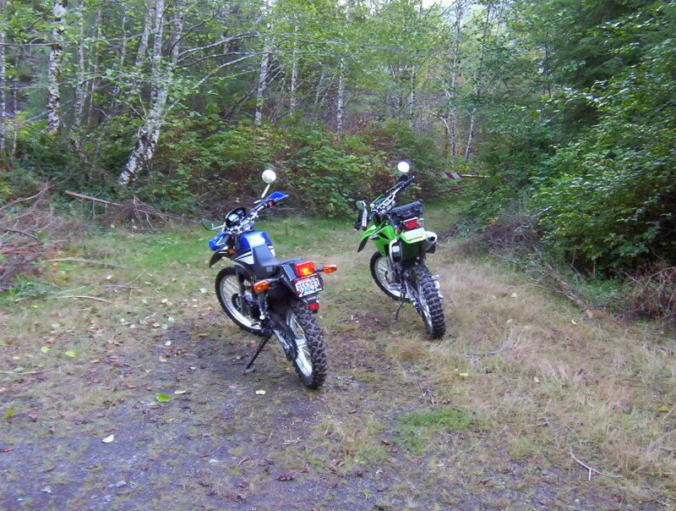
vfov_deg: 39.8
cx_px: 338
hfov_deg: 51.2
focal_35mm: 36
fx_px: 705
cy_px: 256
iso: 100
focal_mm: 5.54
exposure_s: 1/48.5
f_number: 2.76
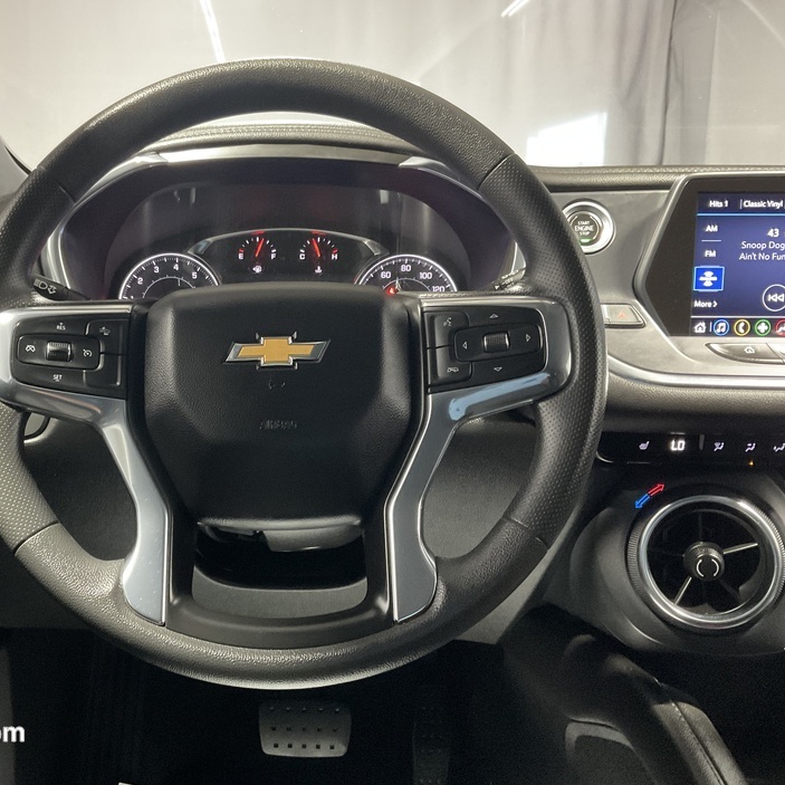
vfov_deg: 47.2
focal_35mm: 35
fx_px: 898
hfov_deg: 46.5
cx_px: 260
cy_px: 385
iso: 320
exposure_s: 1/30
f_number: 1.8
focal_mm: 3
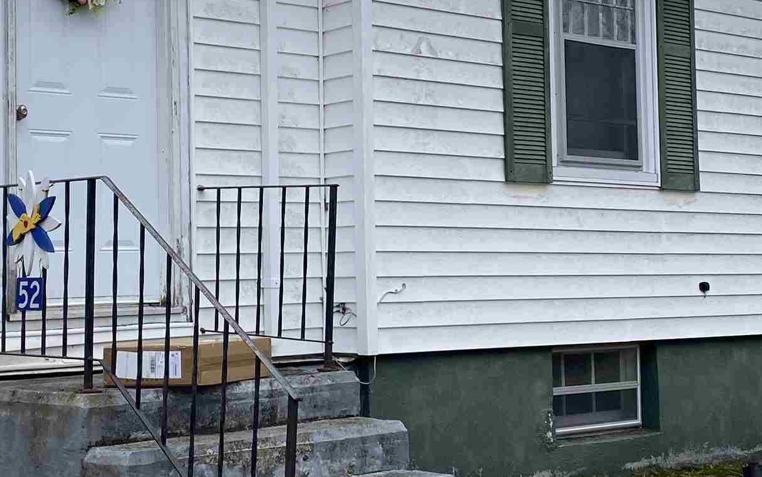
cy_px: 163
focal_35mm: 70
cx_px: 301
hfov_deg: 29.3
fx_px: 1454
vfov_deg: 18.6
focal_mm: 4.25
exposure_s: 1/1996
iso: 32
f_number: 1.8
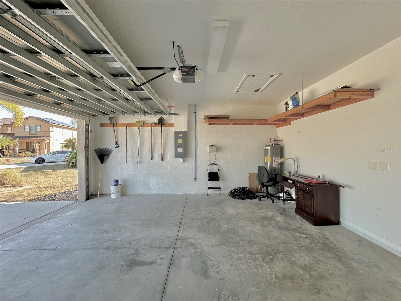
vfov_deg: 85.7
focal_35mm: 14
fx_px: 162
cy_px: 150
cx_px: 200
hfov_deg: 102.1
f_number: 2.2
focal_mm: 2.22
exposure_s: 1/107
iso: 40
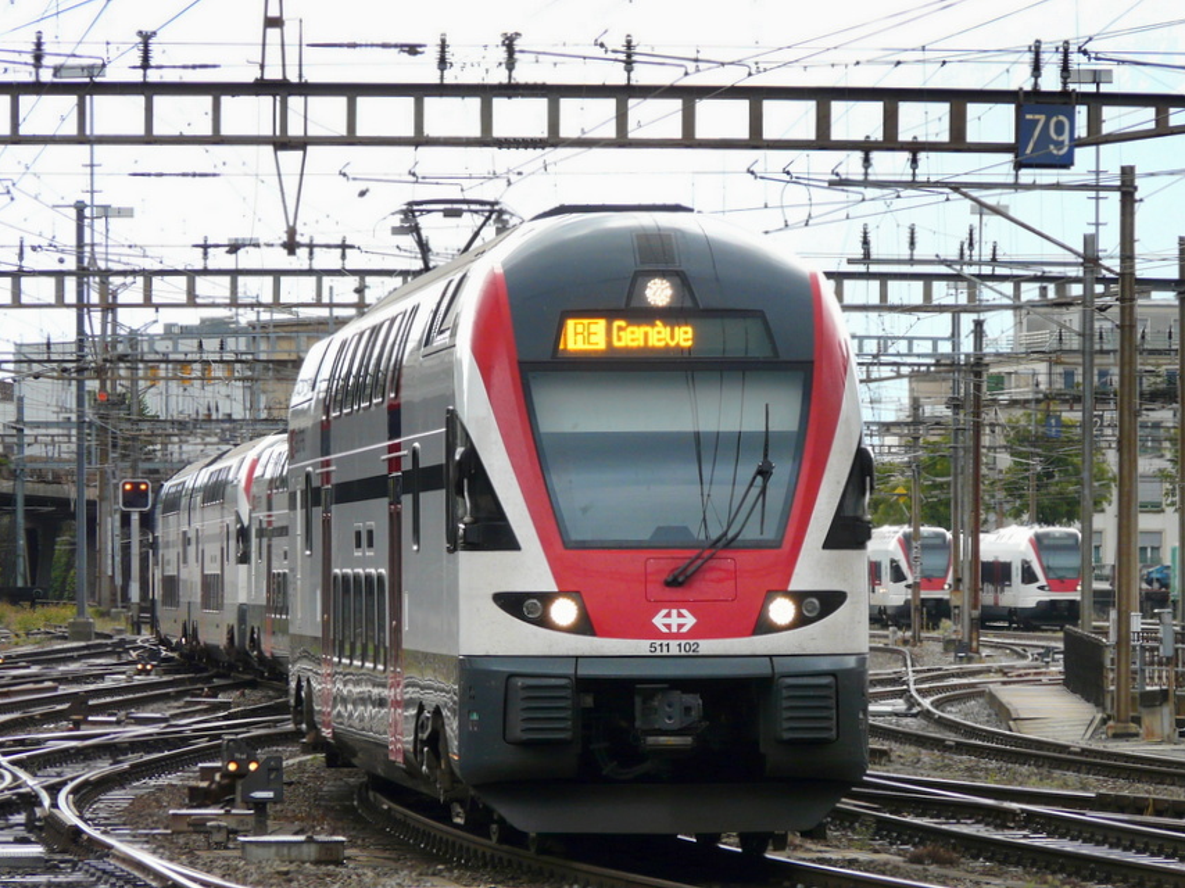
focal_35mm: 260
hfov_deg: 7.6
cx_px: 680
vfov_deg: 5.7
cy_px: 498
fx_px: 8898
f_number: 4
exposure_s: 1/160
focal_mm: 36.5
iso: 100
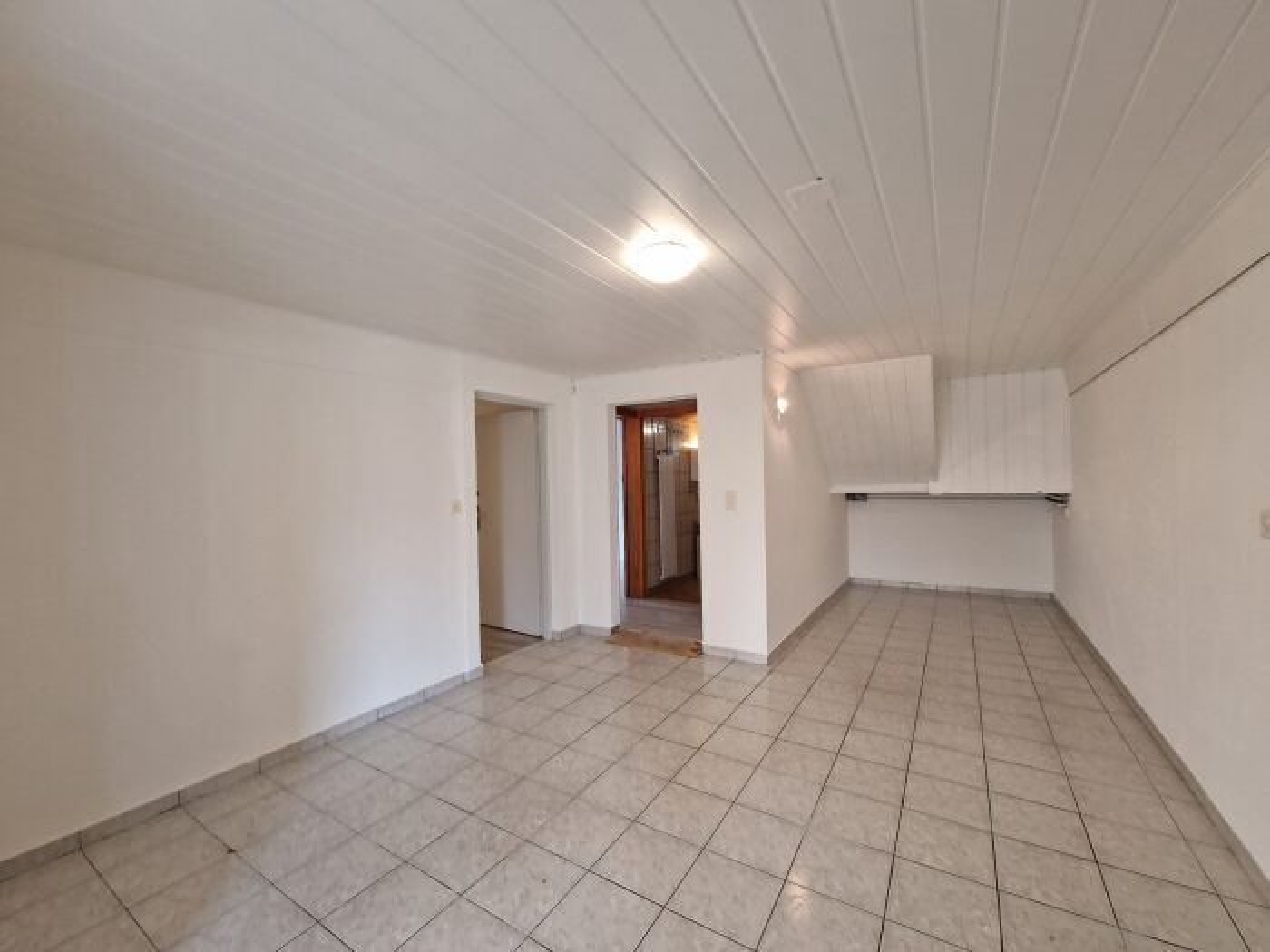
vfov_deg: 89.9
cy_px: 476
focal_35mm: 13
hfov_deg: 106.2
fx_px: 477
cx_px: 635
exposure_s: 1/50
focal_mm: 2.2
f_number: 2.2
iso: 200
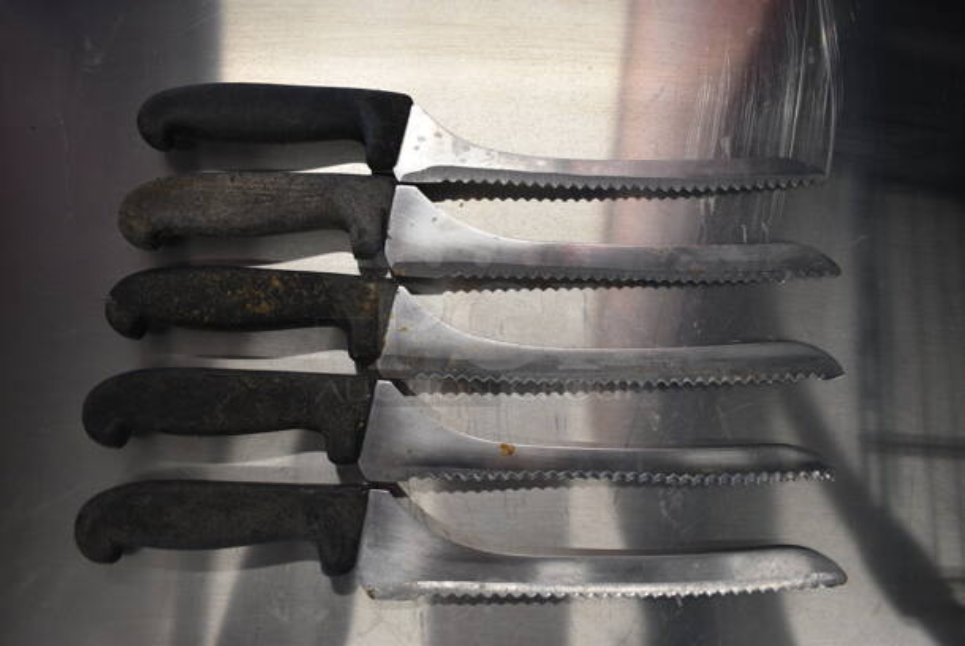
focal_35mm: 27
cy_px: 323
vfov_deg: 48.0
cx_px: 482
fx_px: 724
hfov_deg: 67.3
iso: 800
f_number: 3.5
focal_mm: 18
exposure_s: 1/160
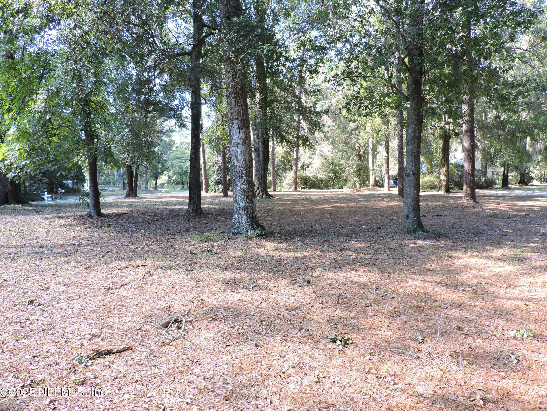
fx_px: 379
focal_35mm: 24
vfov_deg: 56.8
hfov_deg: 71.6
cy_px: 206
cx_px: 274
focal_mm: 4.3
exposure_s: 1/30
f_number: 3
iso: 100
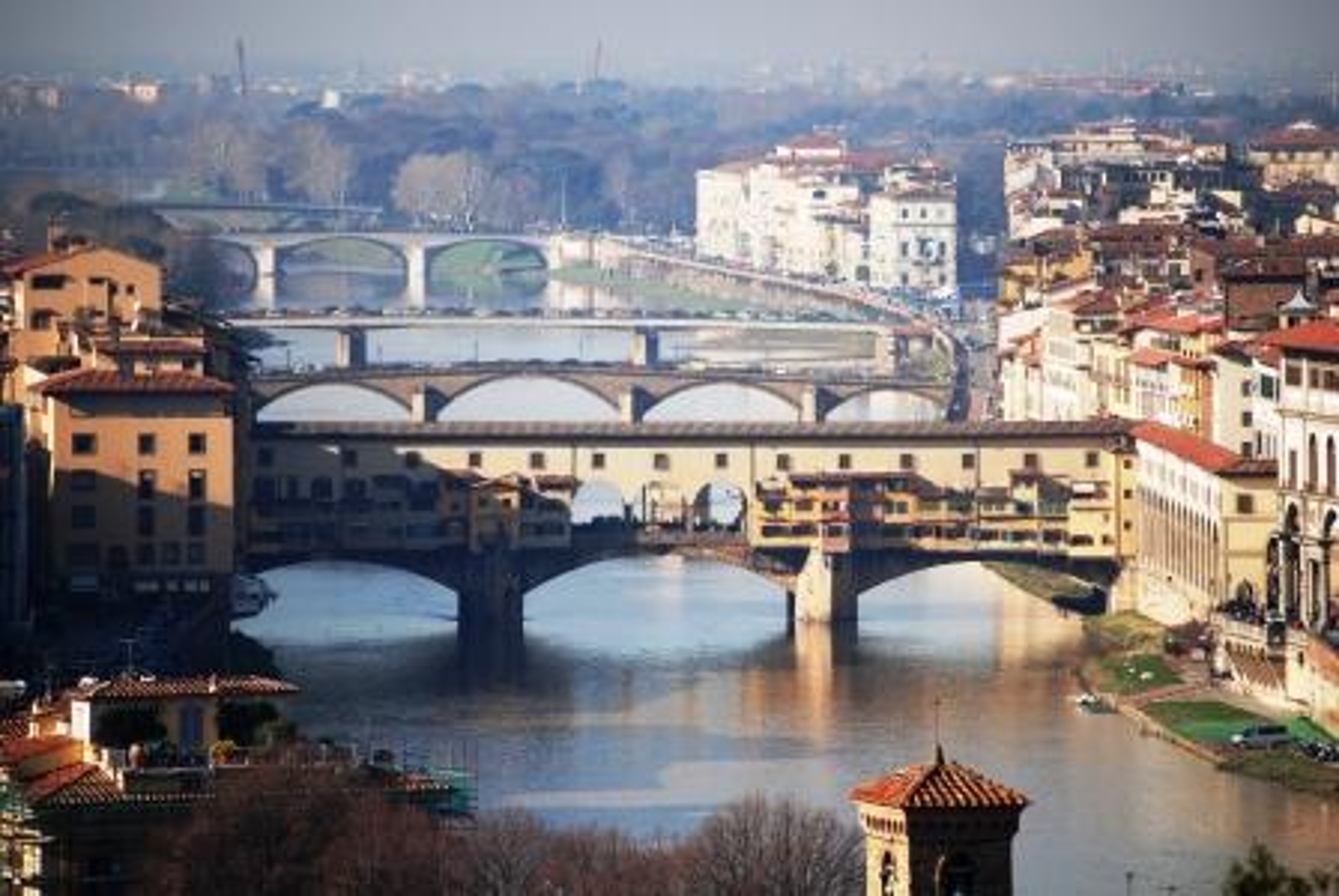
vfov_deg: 5.1
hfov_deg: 7.6
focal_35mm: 270
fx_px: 10056
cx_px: 670
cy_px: 448
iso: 200
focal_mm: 180
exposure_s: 1/640
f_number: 5.6
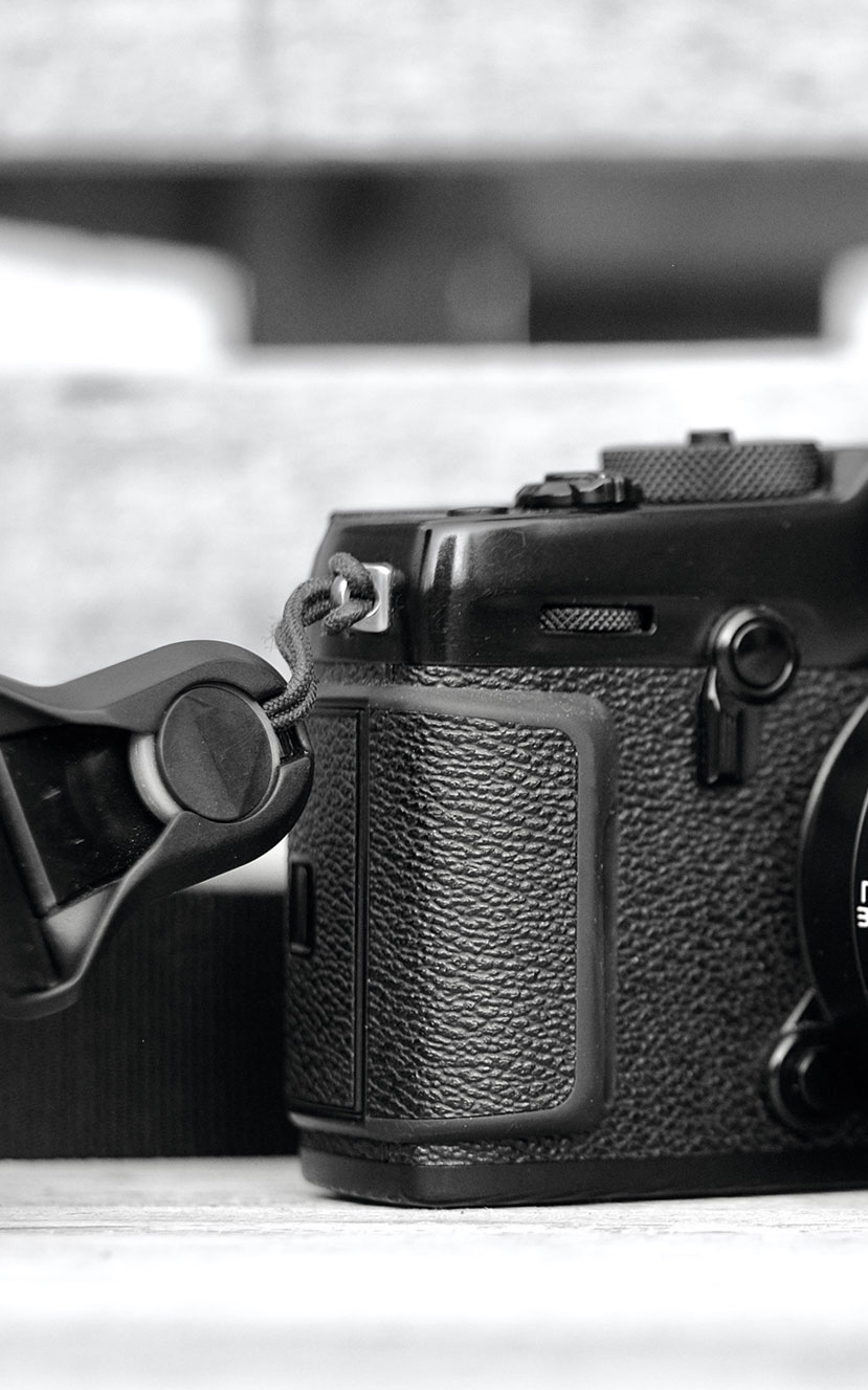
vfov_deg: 16.2
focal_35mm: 129
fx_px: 4884
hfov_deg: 10.1
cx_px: 921
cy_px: 696
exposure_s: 1/42
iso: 200
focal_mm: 56
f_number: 2.8
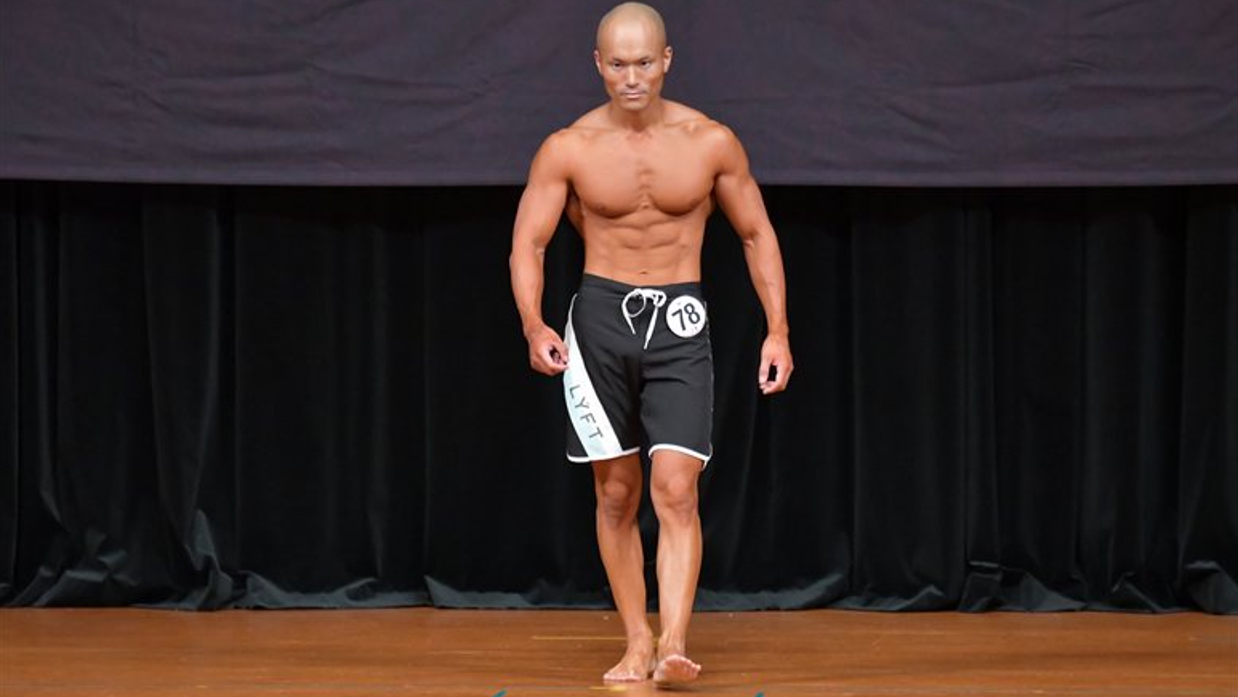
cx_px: 619
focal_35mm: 315
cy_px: 394
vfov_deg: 3.9
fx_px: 10342
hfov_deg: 6.9
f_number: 5.6
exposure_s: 1/400
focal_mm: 200
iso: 5000
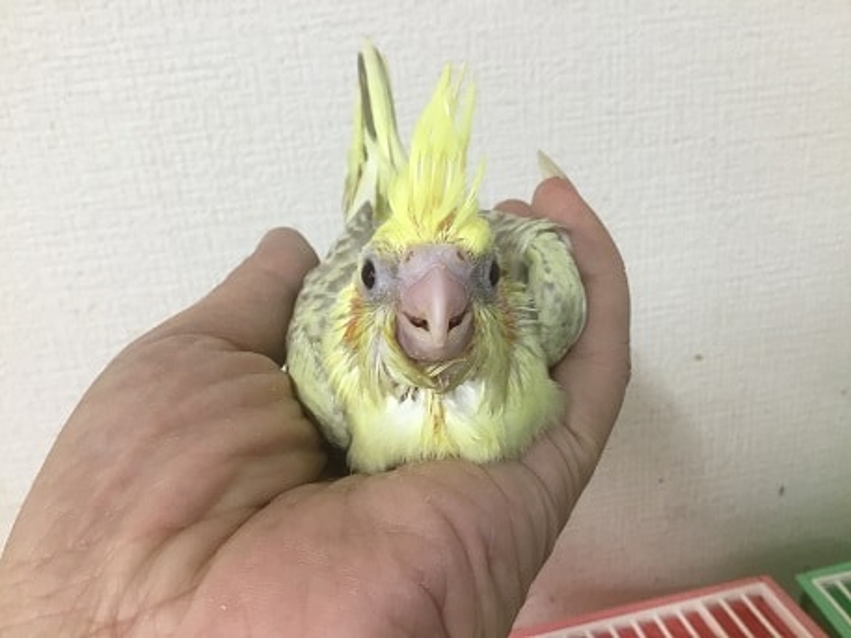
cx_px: 426
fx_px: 762
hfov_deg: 58.3
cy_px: 319
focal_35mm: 31
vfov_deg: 45.5
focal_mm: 3.3
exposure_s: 1/30
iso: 64
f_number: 2.4
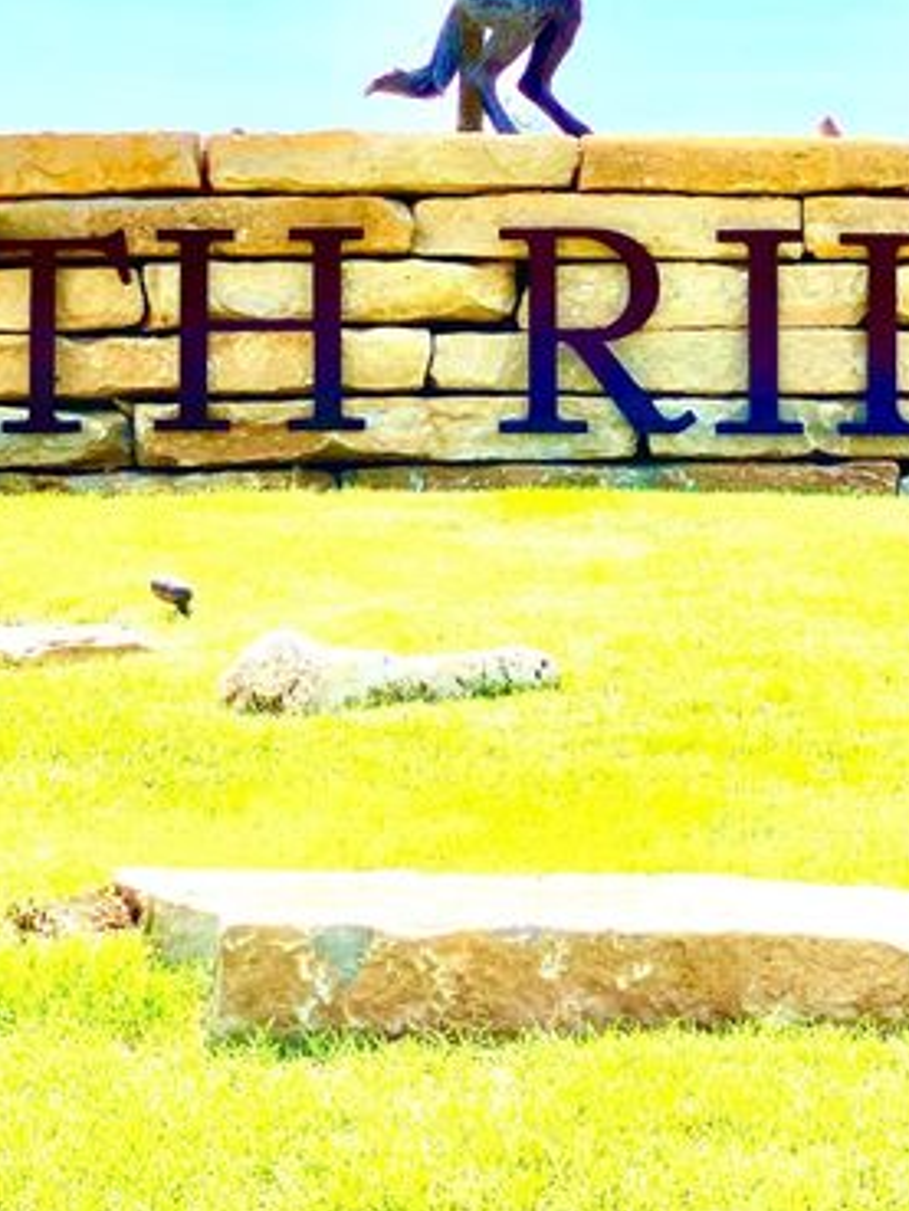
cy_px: 274
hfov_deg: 15.7
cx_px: 522
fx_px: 3289
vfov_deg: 20.7
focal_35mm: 94
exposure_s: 1/1996
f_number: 2
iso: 20
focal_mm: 6
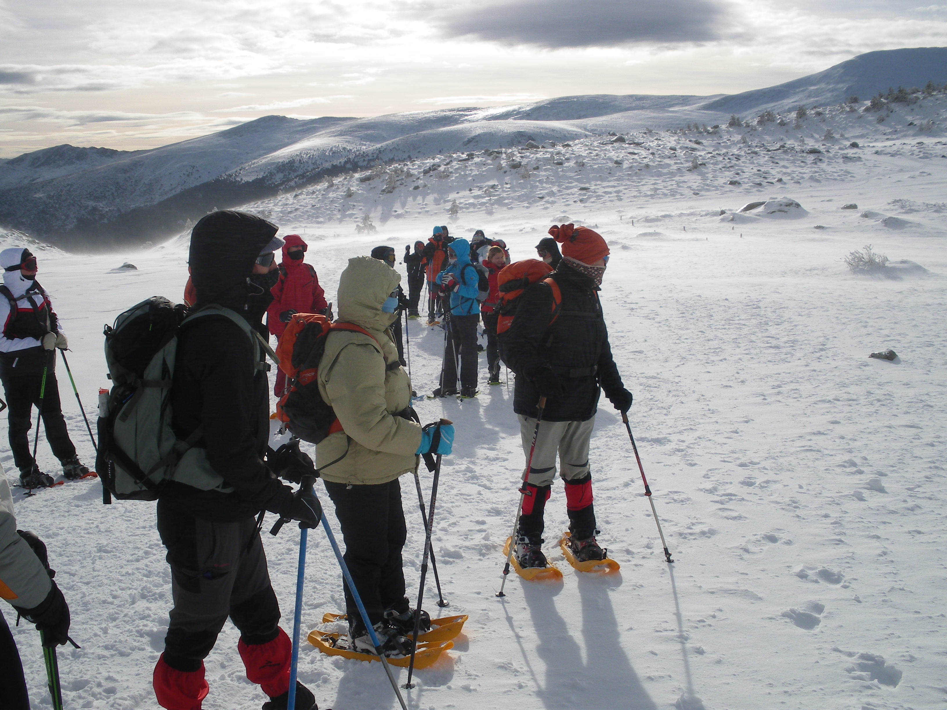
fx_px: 985
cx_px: 474
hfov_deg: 51.4
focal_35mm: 36
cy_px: 355
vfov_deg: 39.7
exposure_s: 1/800
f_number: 5.4
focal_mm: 6.3
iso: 80
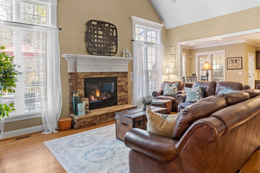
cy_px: 82
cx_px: 149
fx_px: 159
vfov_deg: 57.2
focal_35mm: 22
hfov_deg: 78.1
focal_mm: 15
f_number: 8
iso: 500
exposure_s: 1.6
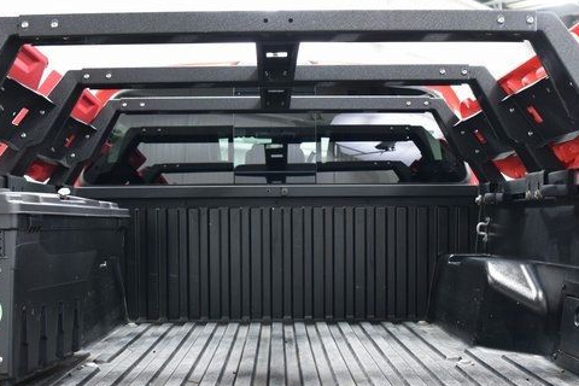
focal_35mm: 48
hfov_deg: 41.1
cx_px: 275
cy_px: 250
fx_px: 772
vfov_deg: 27.9
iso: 1600
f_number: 5
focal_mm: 24
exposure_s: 1/15
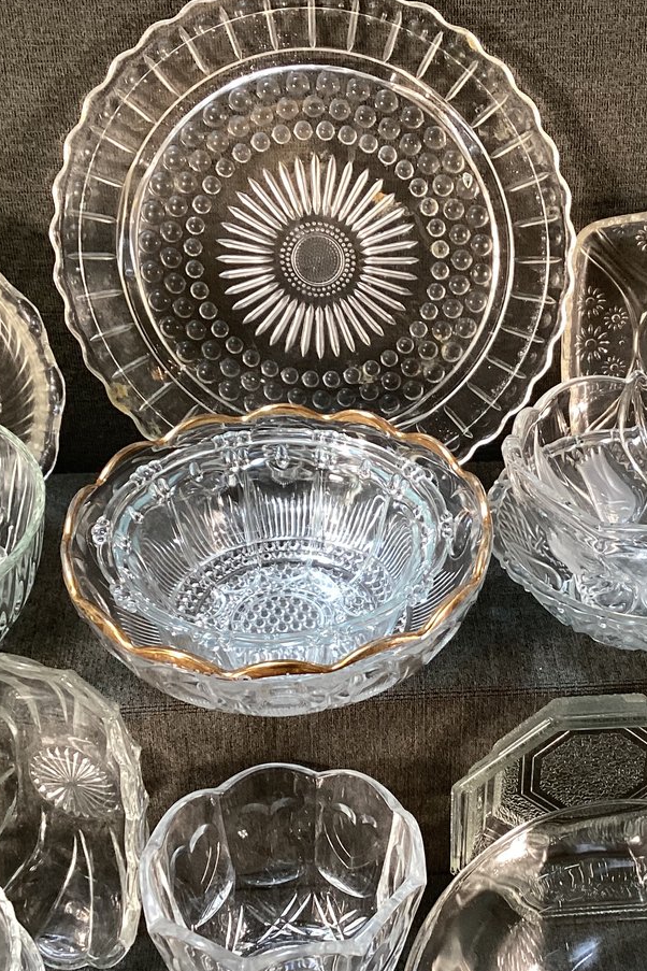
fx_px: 1456
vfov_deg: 36.8
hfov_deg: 24.8
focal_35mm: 54
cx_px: 475
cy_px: 548
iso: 80
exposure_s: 1/50
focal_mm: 3.3
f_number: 2.4
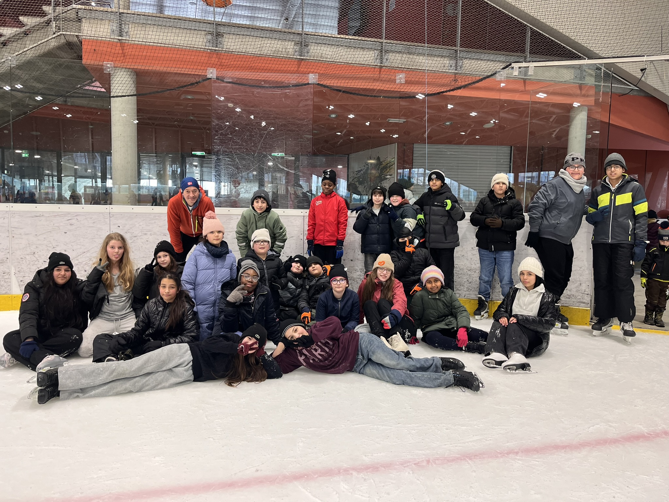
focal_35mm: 26
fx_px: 502
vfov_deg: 53.1
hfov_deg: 67.3
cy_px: 251
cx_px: 334
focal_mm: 5.1
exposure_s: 1/100
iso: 80
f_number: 1.6
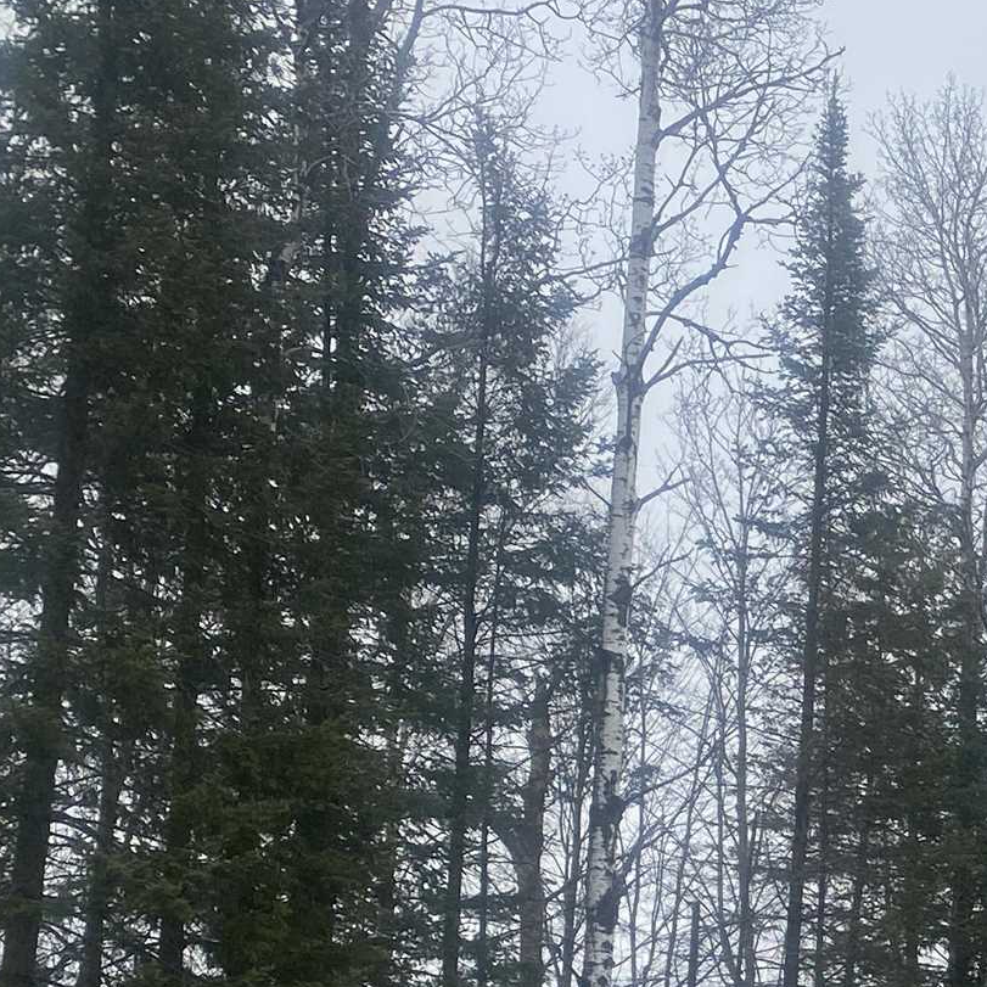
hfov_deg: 17.8
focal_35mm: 87
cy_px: 1117
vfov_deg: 19.1
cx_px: 1488
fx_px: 2806
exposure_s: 1/1377
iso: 32
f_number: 1.8
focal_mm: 4.25
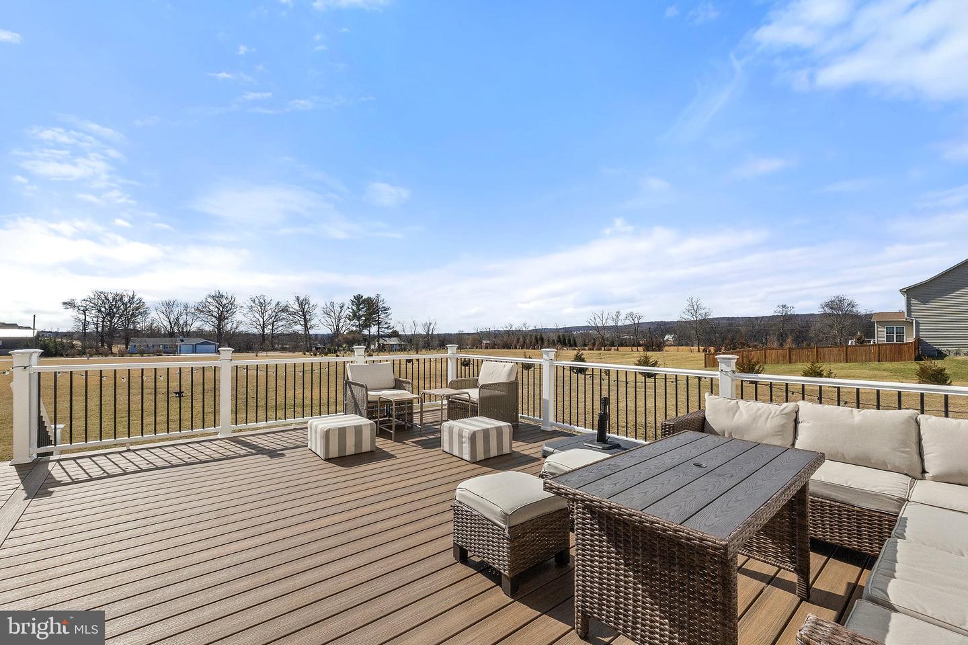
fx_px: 403
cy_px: 322
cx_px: 484
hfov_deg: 100.4
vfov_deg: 77.3
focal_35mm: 15
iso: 800
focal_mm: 10
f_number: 8
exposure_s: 1/5000
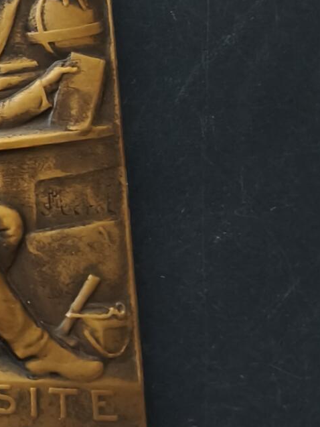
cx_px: -109
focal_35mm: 65
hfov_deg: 20.4
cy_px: 244
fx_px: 801
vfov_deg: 29.8
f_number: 2
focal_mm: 2.32
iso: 320
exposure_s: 1/62
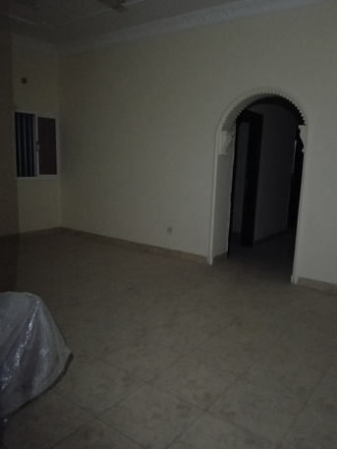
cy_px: 224
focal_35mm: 27
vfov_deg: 65.3
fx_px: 350
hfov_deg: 51.4
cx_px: 168
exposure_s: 1/10
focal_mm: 3.98
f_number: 1.8
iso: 6400
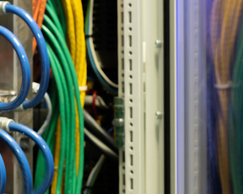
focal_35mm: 144
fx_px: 1036
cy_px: 61
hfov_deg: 13.2
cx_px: 6
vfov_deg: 10.7
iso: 250
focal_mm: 50
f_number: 7.1
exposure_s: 1.3
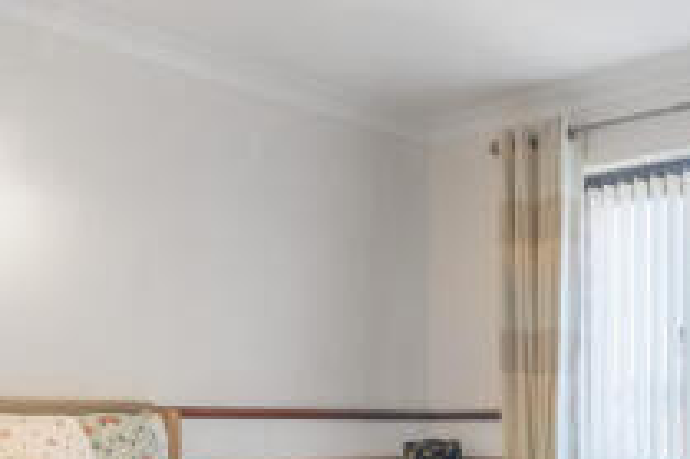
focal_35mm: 47
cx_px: 500
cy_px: 484
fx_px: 900
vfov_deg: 26.7
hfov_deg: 41.0
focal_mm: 10
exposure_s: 1/2
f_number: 8
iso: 100
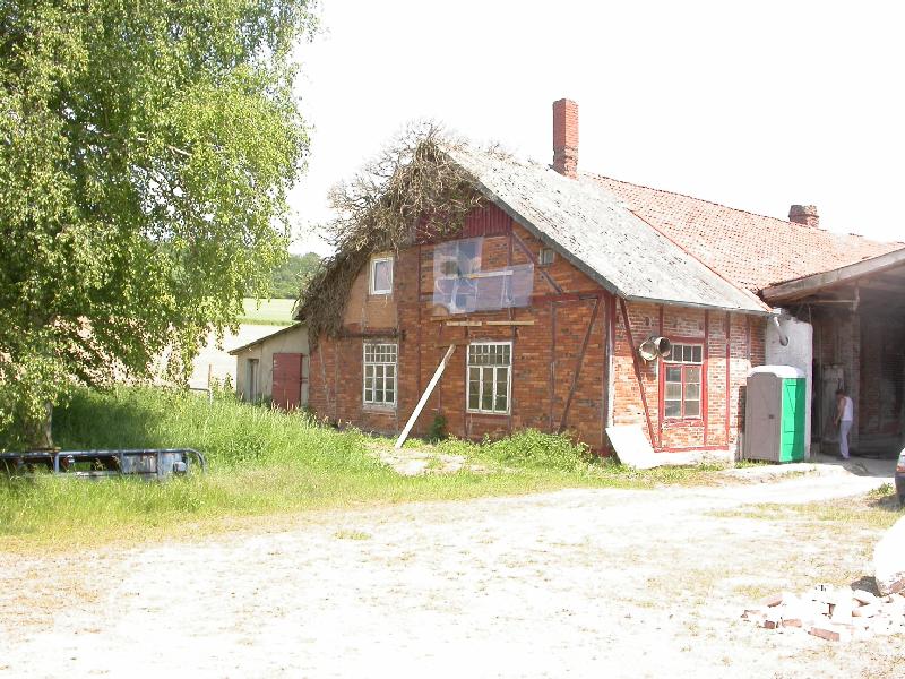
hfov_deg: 49.0
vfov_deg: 37.7
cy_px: 340
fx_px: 993
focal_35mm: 38
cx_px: 452
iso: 100
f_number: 5.3
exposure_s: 1/212
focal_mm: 7.85
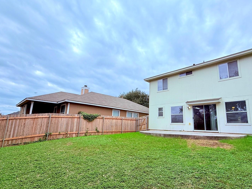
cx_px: 133
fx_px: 146
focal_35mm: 20
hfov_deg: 81.7
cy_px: 98
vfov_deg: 65.9
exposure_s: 1/1189
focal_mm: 2.22
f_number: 2.2
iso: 50
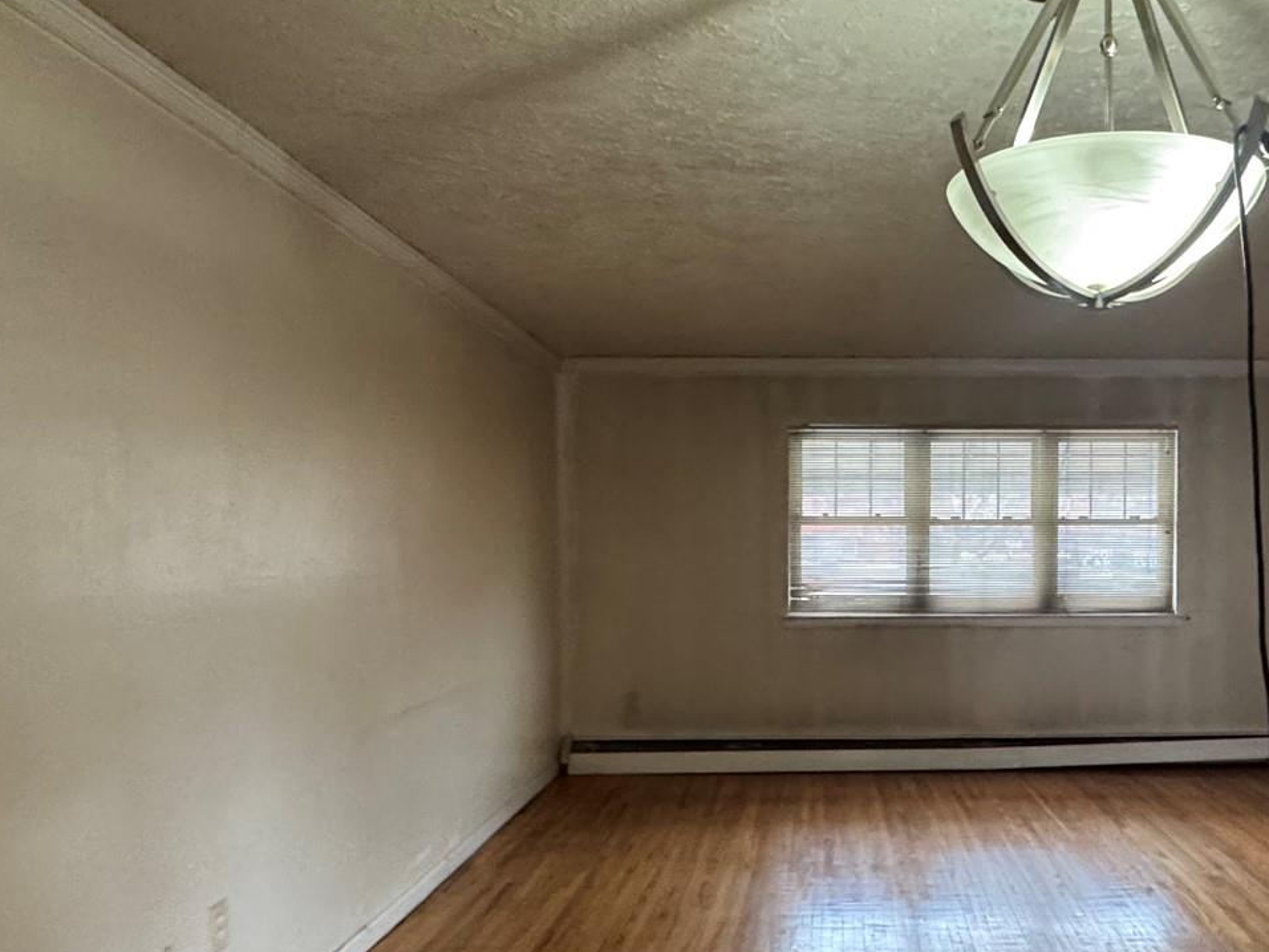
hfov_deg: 58.3
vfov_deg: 46.4
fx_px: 1100
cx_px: 865
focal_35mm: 30
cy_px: 586
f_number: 2.2
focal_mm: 2.22
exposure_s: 1/60
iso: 640
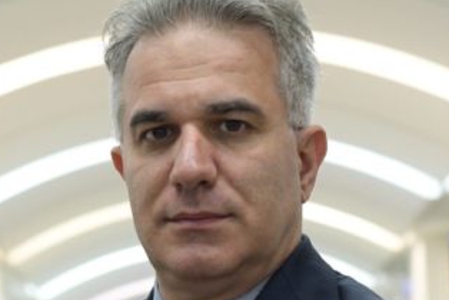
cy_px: 236
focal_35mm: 166
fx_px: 2072
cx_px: 183
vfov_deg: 8.3
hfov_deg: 12.4
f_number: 4
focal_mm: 50
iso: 3200
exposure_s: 1/80
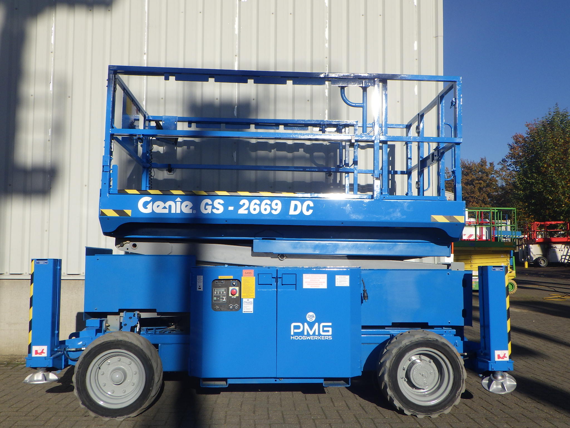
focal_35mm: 34
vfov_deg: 41.8
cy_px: 214
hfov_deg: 54.0
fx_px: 560
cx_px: 285
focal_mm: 6.1
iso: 125
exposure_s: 1/1250
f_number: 4.6
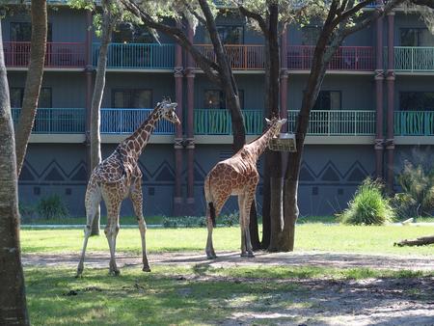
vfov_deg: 10.9
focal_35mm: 136
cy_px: 163
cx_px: 217
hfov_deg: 14.5
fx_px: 1706
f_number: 3.2
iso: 100
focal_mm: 28.8
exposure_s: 1/250
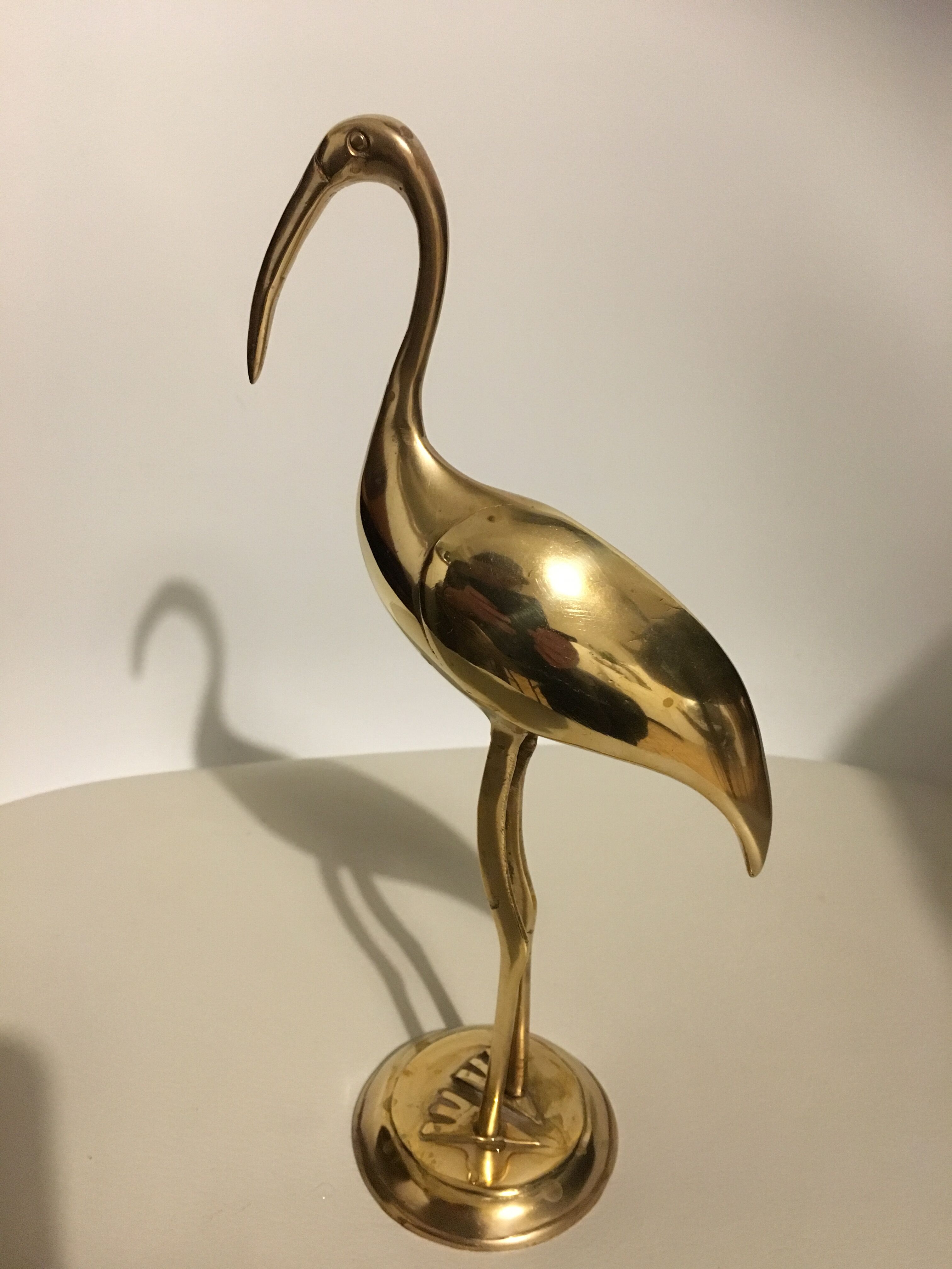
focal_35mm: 29
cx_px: 476
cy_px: 634
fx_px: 1063
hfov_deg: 48.2
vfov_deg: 61.7
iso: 200
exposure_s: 1/25
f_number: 2.2
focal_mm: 4.15
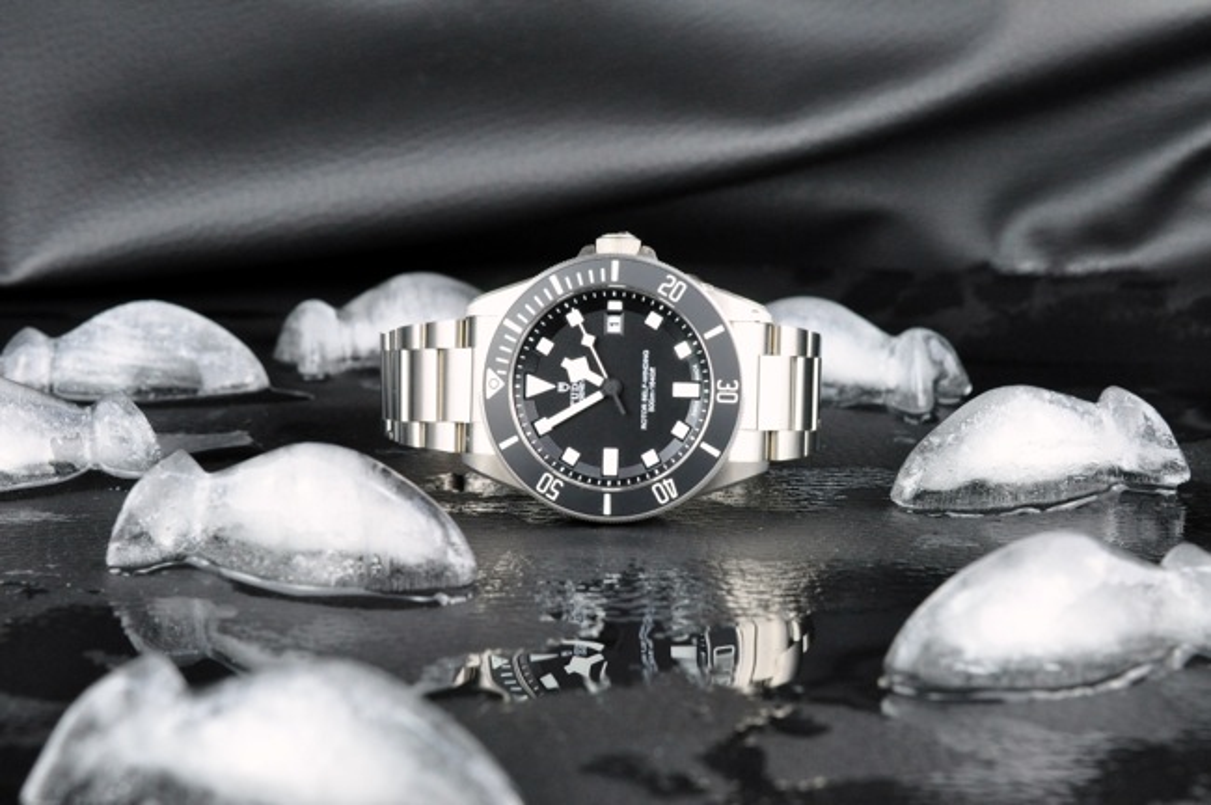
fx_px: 2016
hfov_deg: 33.4
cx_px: 606
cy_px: 402
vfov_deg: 22.6
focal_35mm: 60
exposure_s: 1/50
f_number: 10
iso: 1250
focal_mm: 40
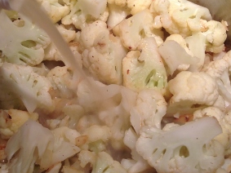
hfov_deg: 34.4
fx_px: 374
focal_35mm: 56
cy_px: 74
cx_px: 111
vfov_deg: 26.1
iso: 50
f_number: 2.4
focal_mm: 4.12
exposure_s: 1/30
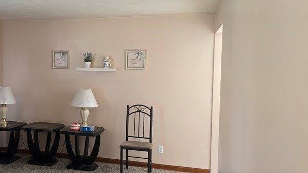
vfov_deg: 27.1
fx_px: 359
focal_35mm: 44
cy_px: 82
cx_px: 58
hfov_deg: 44.0
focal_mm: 6.3
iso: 500
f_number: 1.7
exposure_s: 1/120
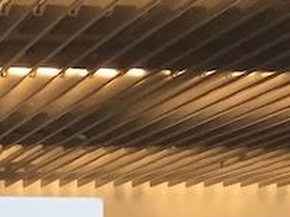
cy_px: 520
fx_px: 1222
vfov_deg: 9.1
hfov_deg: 12.3
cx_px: -252
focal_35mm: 146
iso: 50
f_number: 2.2
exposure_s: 1/30
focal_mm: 4.15
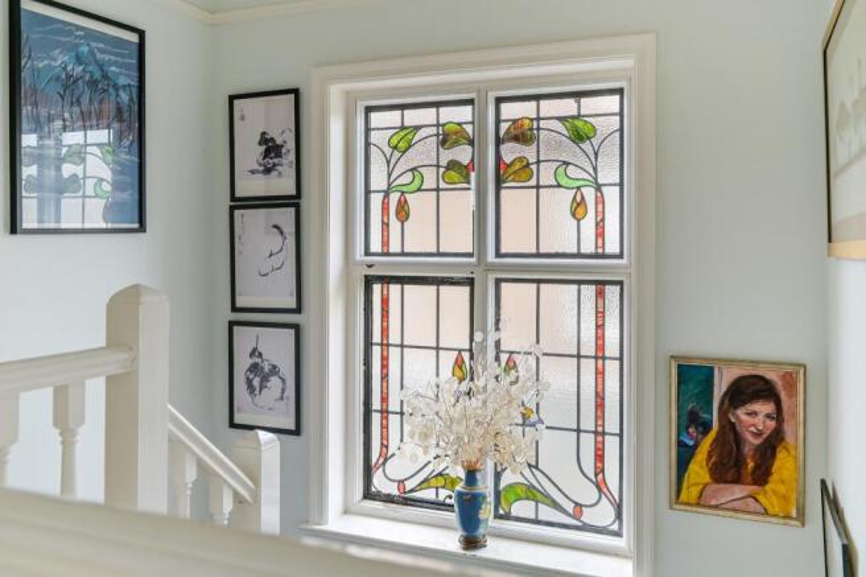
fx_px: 721
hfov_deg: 61.9
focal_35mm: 30
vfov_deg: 43.6
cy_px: 288
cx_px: 433
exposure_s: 1/160
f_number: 4
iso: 400
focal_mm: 30
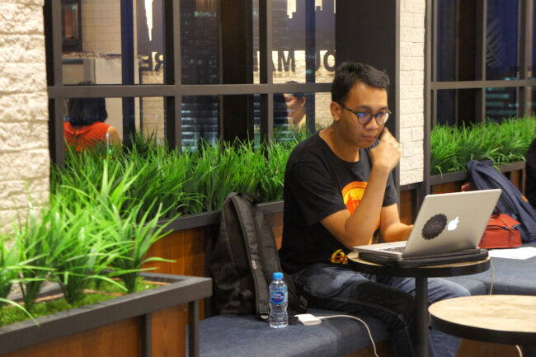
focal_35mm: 82
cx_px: 268
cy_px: 178
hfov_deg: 24.6
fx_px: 1228
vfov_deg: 16.5
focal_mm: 55
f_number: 5.6
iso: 1600
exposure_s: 1/10
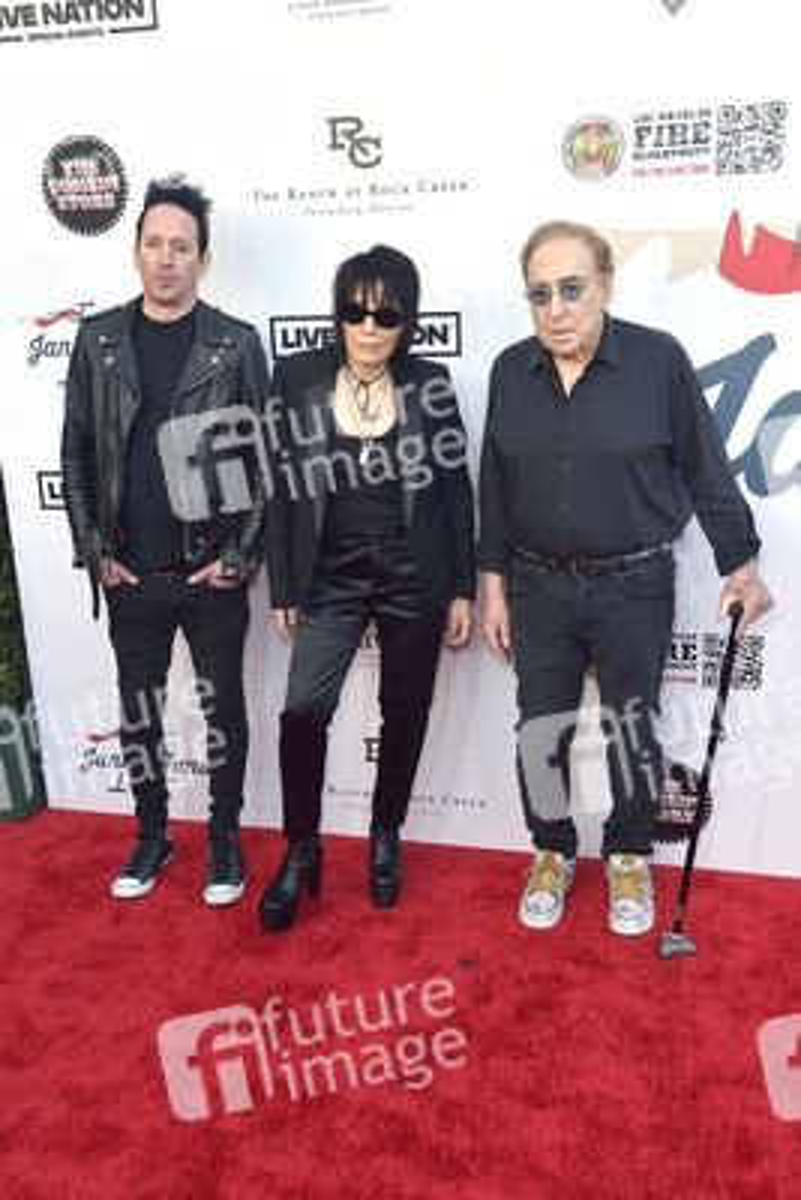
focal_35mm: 38
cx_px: 400
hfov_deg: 35.1
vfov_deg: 50.7
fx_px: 1267
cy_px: 600
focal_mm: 38
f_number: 6.3
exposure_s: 1/250
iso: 640
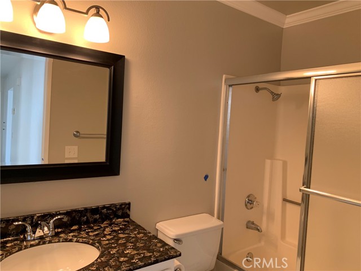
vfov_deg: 53.1
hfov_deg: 67.3
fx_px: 271
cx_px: 180
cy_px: 136
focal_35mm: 26
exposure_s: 1/60
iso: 100
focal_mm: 4.25
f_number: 1.8
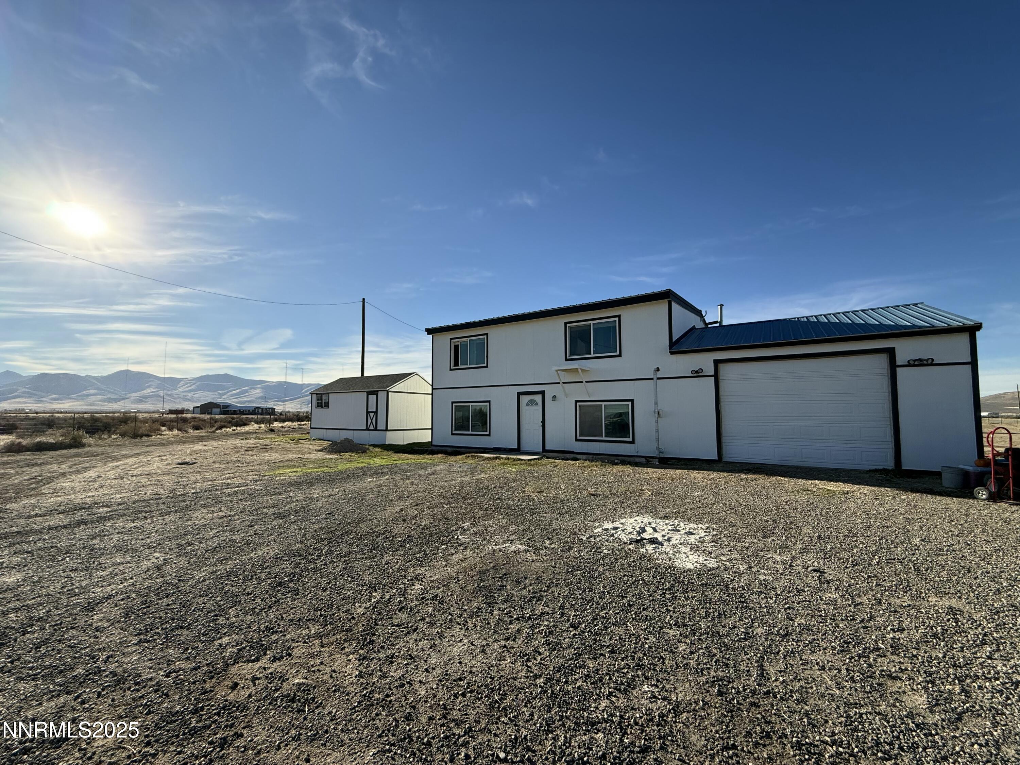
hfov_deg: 102.1
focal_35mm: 14
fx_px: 413
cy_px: 382
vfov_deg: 85.7
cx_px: 510
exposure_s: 1/2165
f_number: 2.2
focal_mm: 2.22
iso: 50
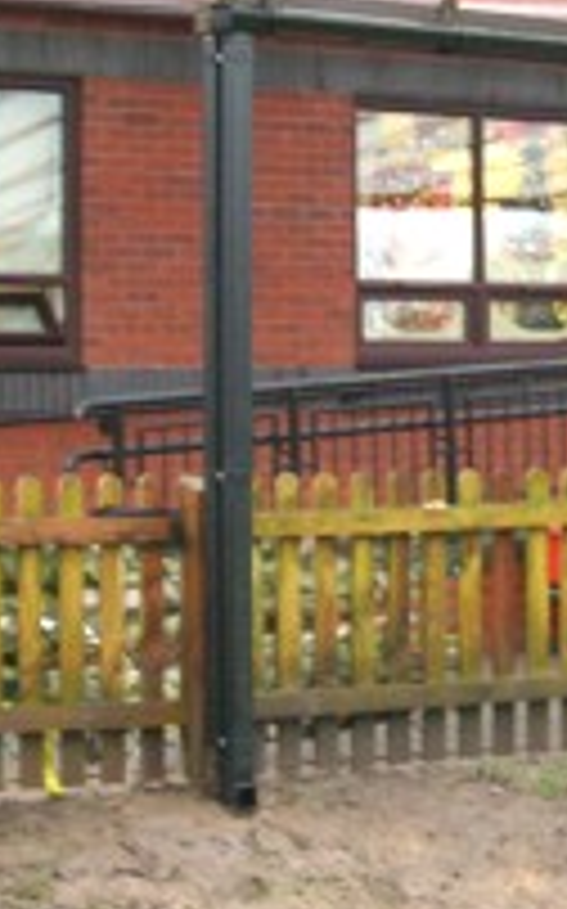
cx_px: 513
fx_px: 2798
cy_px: 200
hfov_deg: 11.5
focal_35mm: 113
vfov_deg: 18.3
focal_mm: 7.2
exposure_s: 1/30
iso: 80
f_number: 3
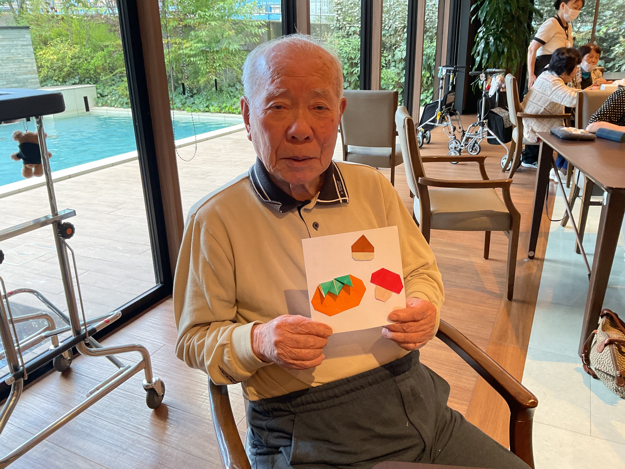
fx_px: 524
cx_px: 312
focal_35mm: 29
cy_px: 234
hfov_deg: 61.7
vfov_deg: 48.2
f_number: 1.8
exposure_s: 1/50
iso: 64
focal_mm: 3
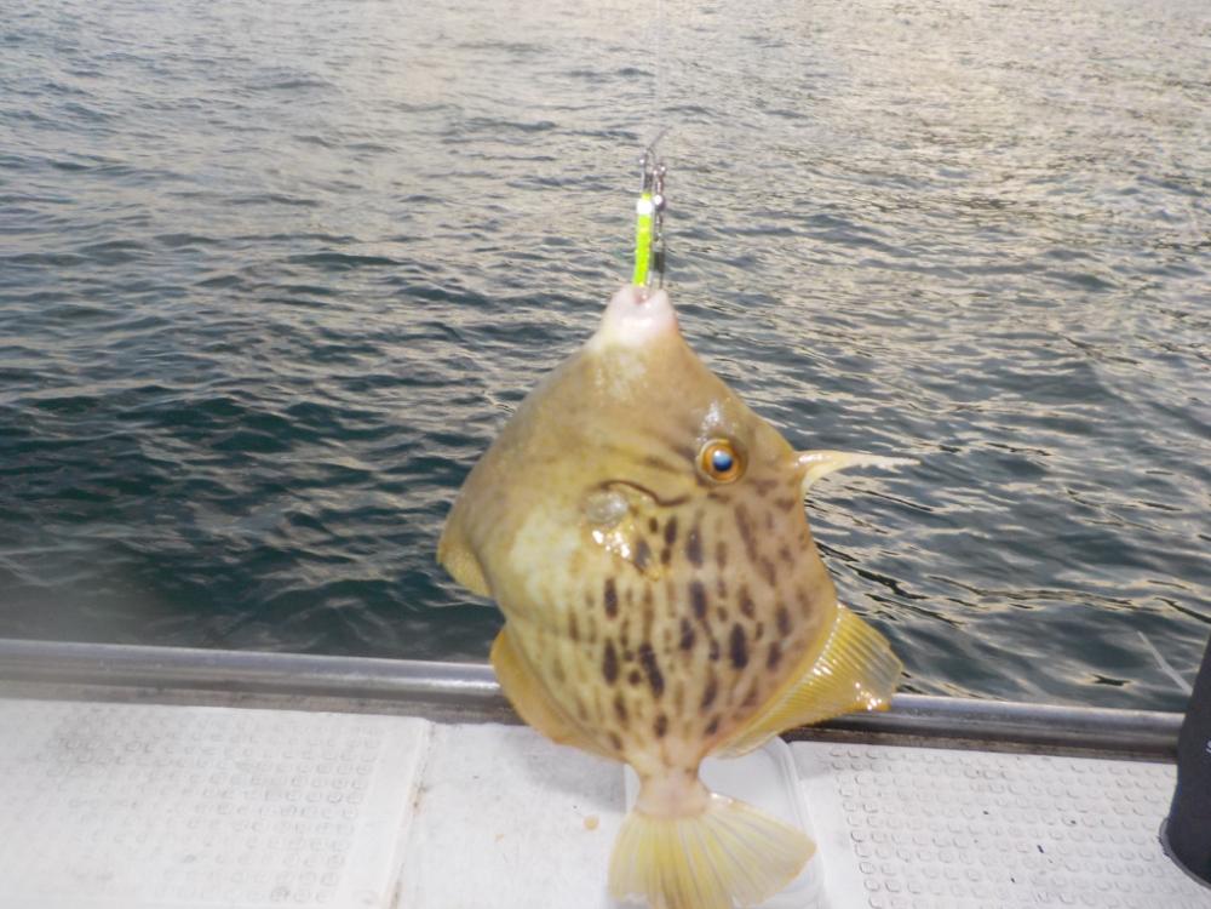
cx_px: 606
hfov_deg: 60.0
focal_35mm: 30
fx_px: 1050
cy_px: 454
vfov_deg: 46.8
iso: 125
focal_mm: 4.1
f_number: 3.3
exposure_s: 1/160
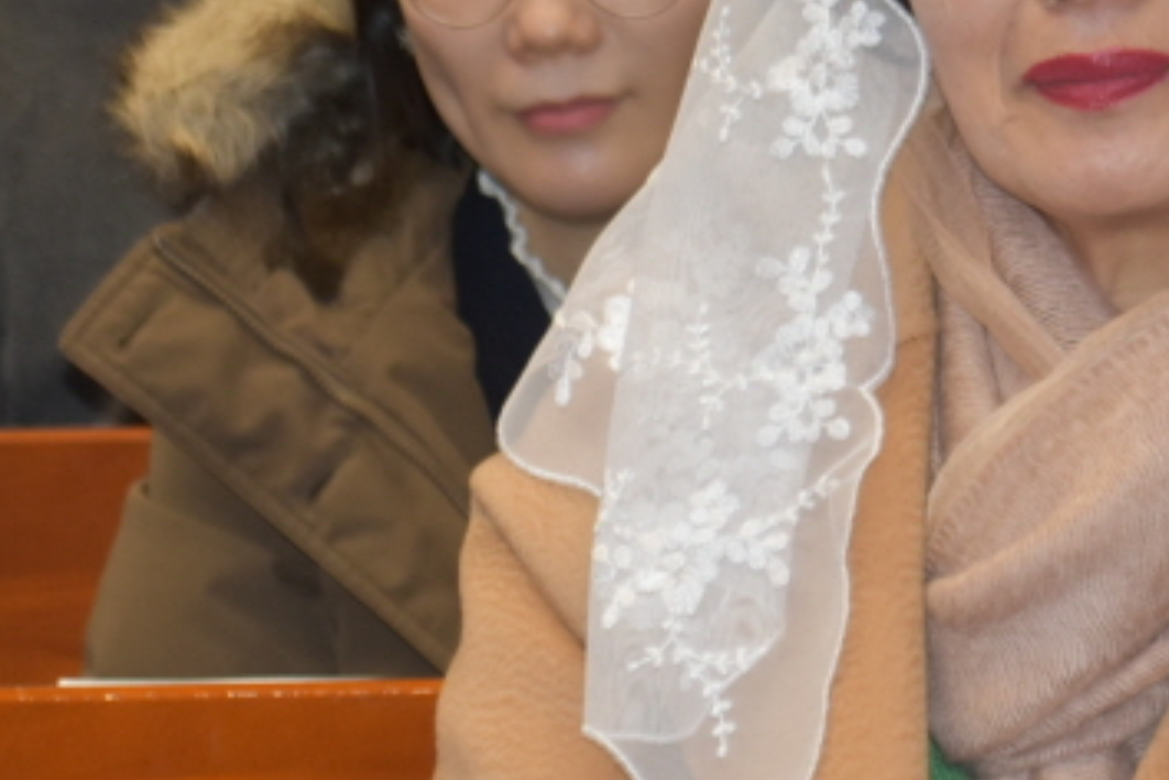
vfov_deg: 4.6
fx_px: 9643
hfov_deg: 6.9
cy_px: 172
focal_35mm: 297
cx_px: 1189
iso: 800
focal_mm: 70
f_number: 5
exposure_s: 1/100
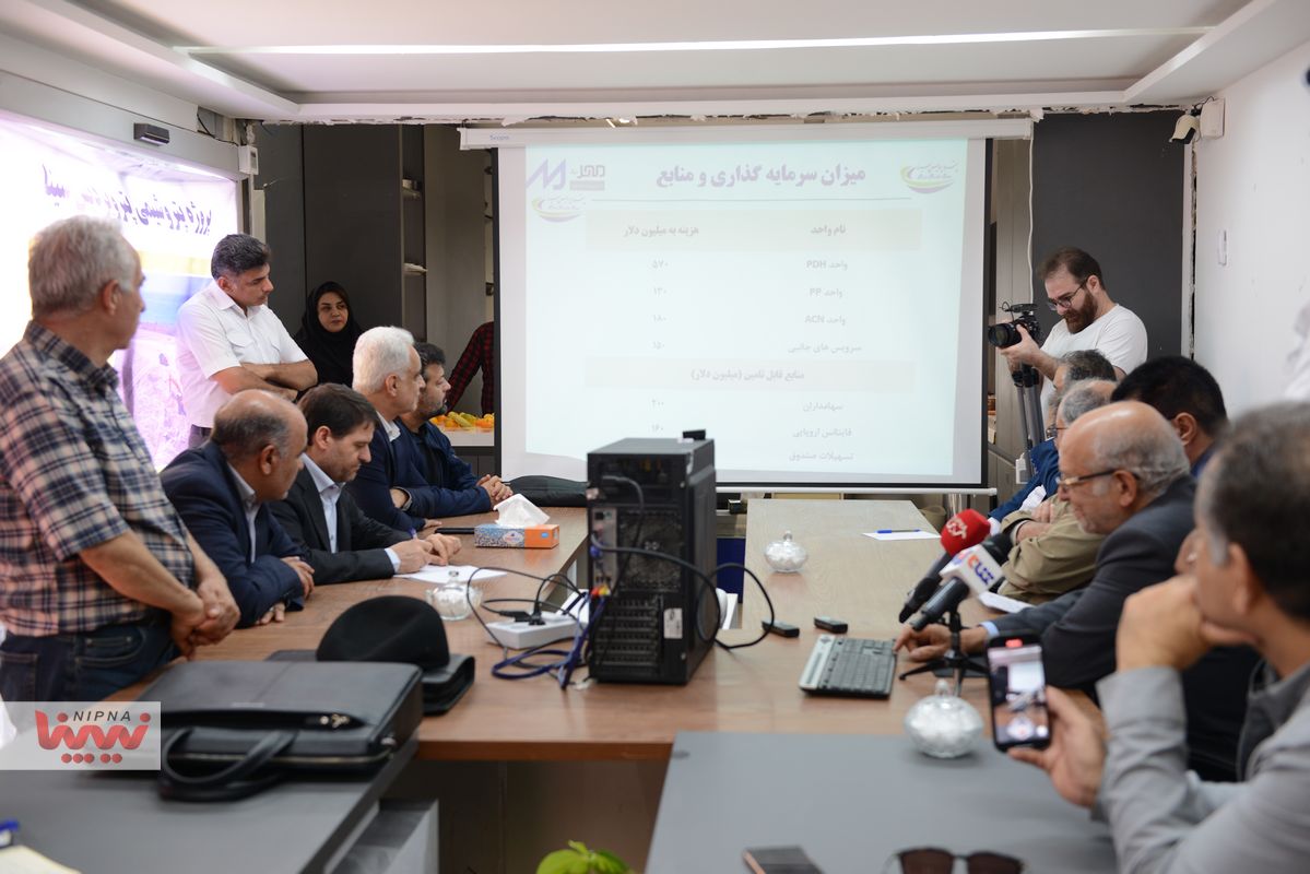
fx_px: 1601
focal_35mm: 44
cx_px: 655
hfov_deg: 44.5
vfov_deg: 30.5
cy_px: 437
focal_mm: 44
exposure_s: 1/100
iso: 500
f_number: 4
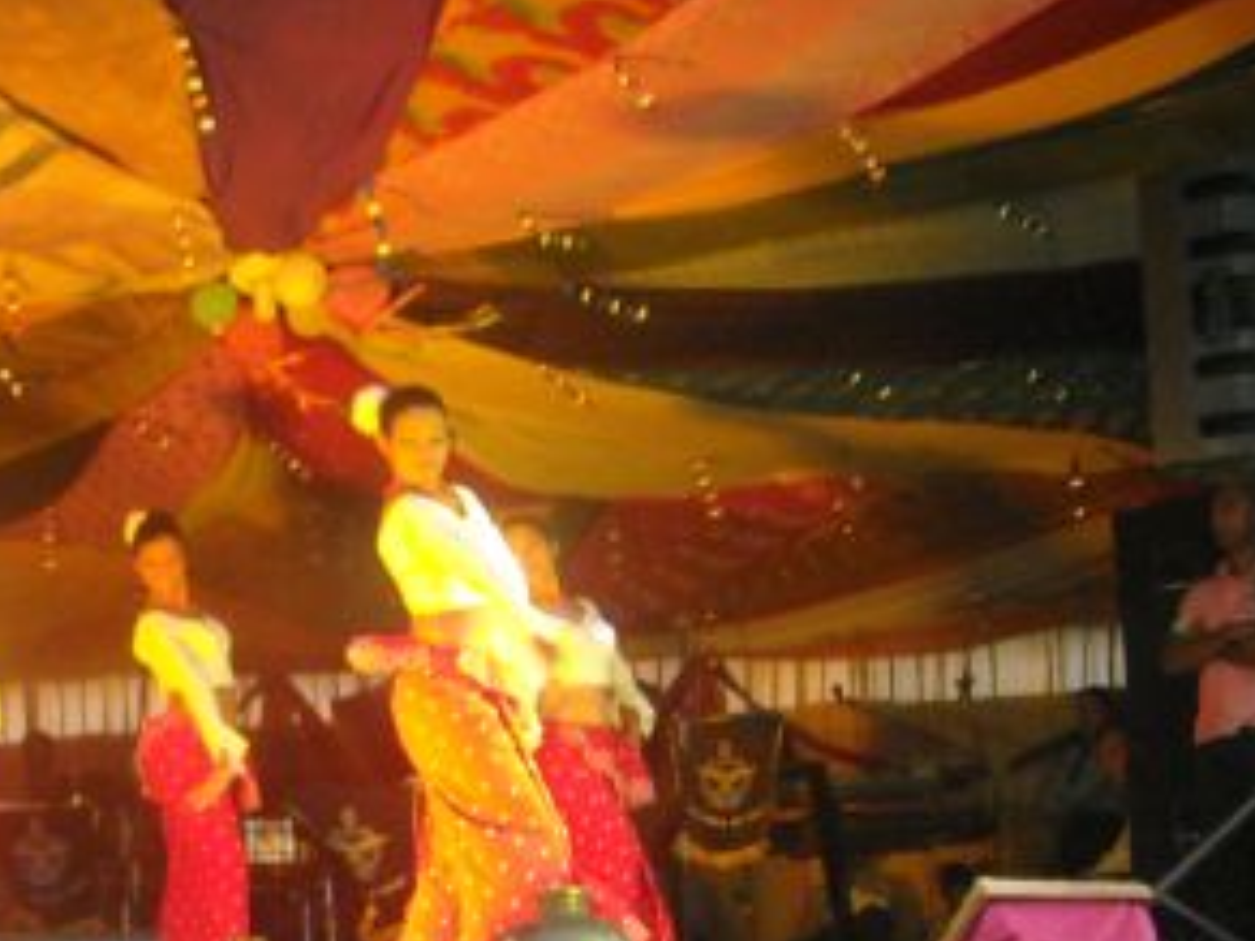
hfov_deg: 26.0
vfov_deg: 20.0
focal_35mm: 72
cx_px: 82
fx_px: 2610
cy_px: 855
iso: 400
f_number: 2.8
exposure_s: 1/60
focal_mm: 5.7
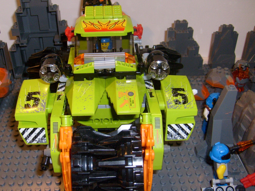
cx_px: 107
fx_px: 302
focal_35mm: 41
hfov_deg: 45.6
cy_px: 99
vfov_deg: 35.1
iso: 100
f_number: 2.8
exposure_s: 1/45
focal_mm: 5.8
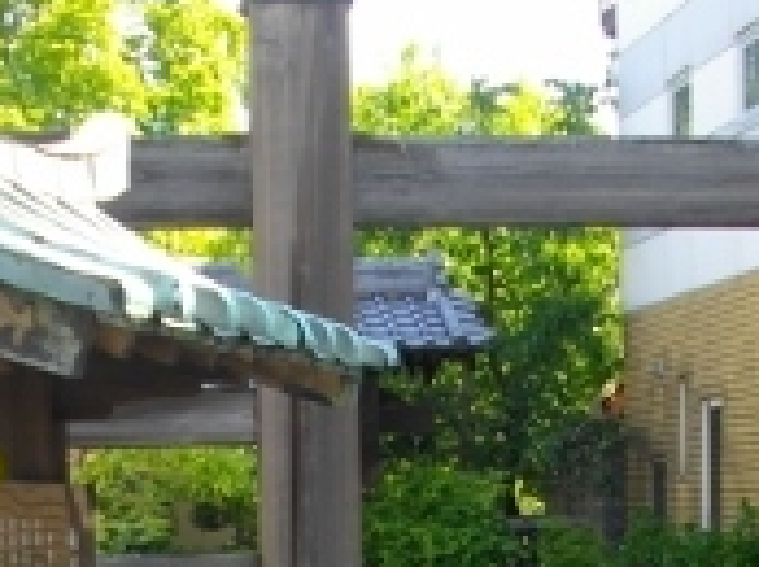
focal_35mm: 92
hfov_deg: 21.3
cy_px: 761
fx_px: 2014
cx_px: 475
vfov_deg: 15.2
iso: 100
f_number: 2.9
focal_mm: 5.7
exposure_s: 1/250
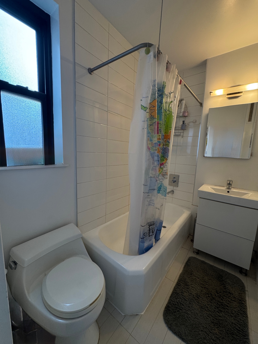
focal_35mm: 14
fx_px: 139
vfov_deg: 102.1
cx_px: 129
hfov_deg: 85.7
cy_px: 172
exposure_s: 1/60
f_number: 2.2
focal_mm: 2.22
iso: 200
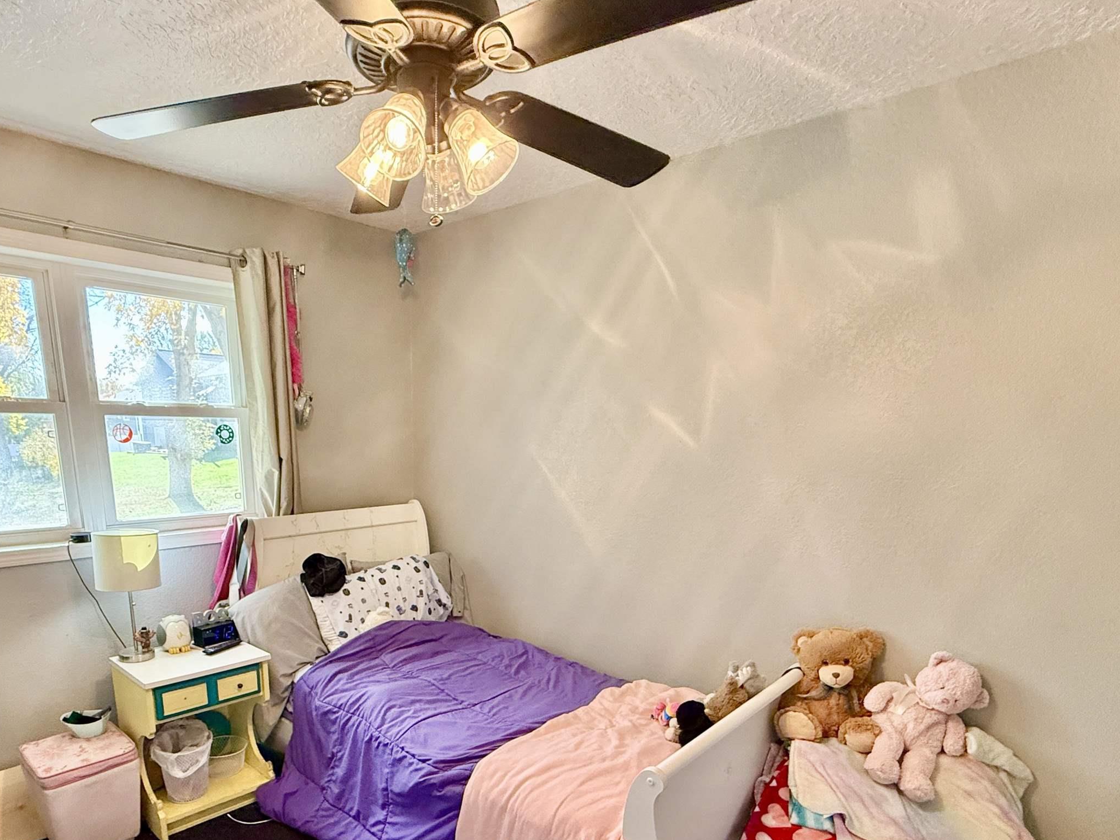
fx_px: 679
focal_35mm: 21
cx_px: 474
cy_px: 601
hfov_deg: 78.5
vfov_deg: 60.9
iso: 500
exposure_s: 1/120
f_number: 2.2
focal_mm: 2.22
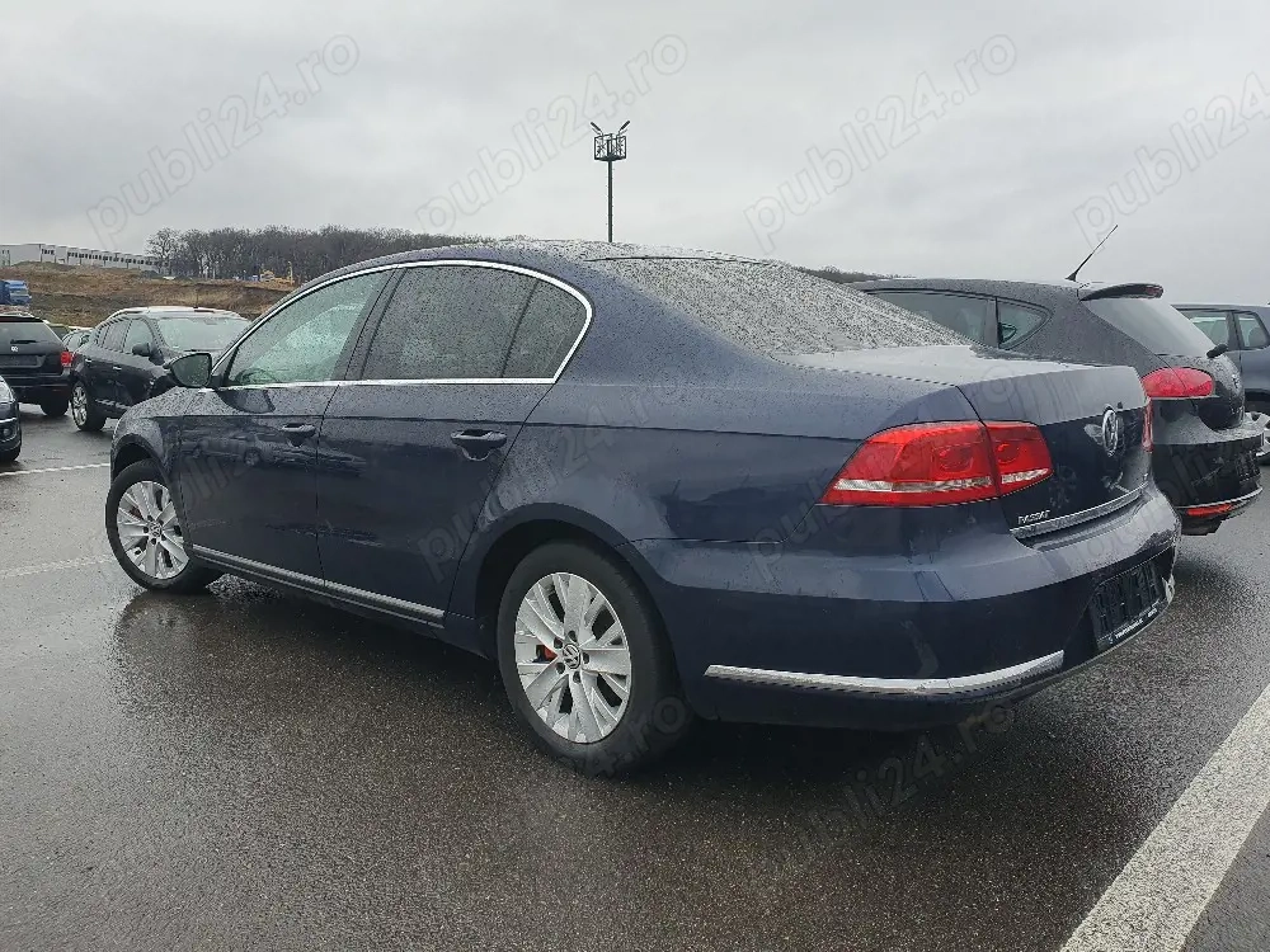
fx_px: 954
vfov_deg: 53.1
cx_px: 635
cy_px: 476
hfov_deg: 67.3
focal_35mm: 26
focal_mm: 4.32
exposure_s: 1/333
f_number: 2.4
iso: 50
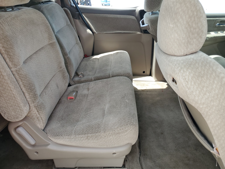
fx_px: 169
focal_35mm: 26
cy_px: 84
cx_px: 112
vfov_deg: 53.1
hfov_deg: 67.3
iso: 50
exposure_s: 1/556
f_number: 1.5
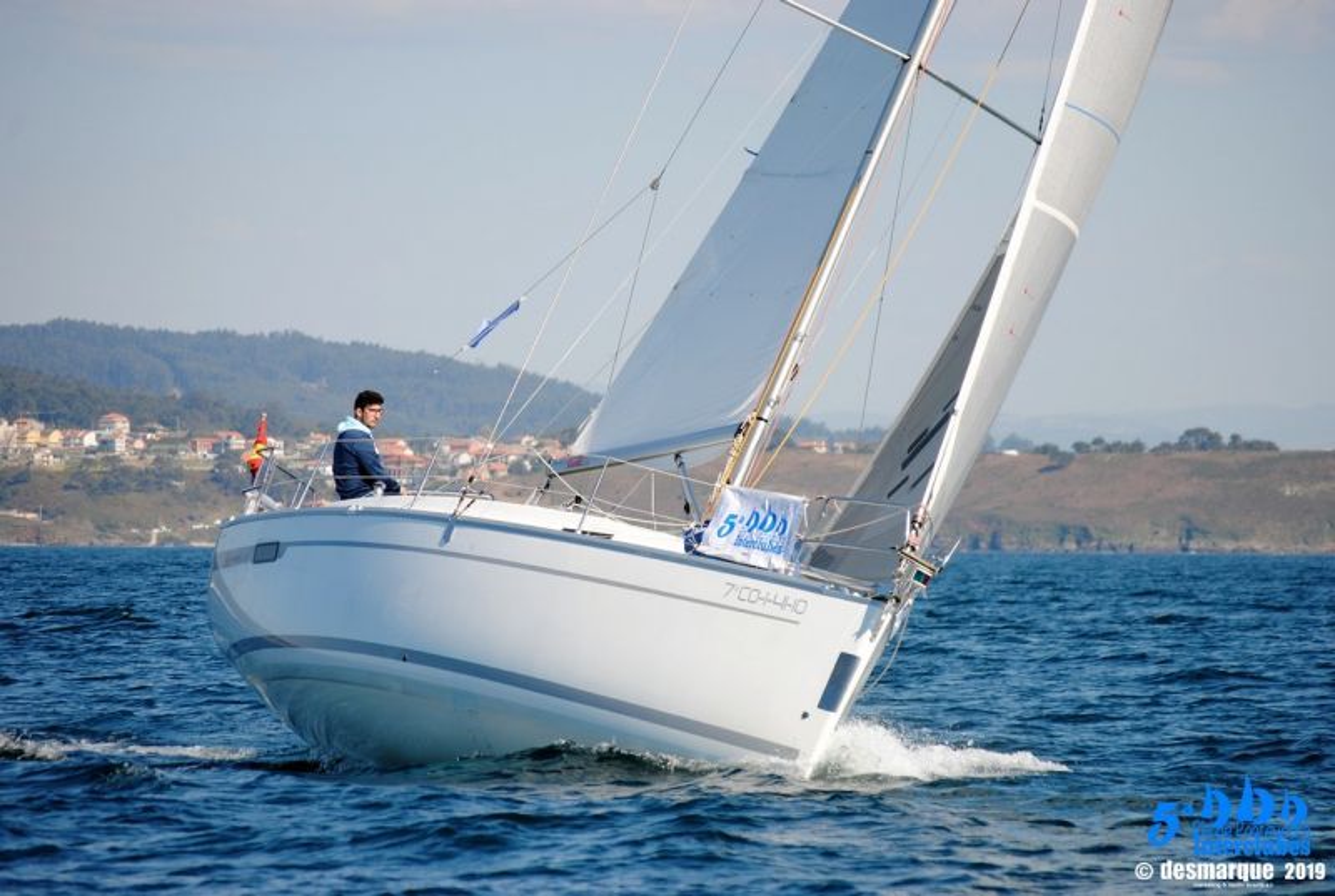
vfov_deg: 6.8
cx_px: 668
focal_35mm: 202
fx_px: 7525
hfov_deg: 10.1
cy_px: 448
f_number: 5.6
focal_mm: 135
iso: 110
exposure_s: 1/500
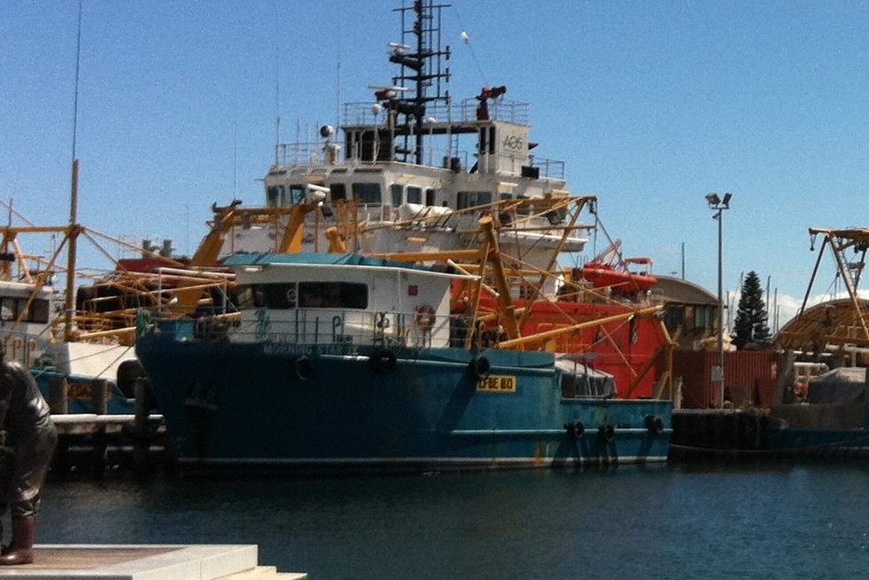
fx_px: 2317
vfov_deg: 14.3
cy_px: 309
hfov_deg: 20.3
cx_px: 943
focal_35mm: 96
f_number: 2.8
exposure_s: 1/2155
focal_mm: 3.85
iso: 80
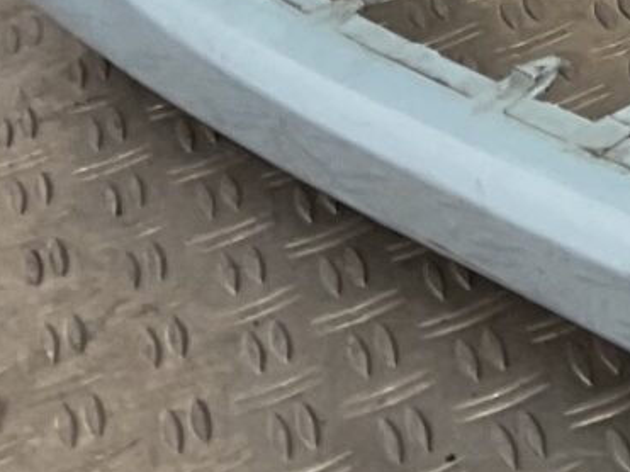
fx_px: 3639
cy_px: -538
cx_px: 1892
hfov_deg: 8.3
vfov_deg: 7.1
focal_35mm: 200
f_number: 1.8
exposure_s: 1/147
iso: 16
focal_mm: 3
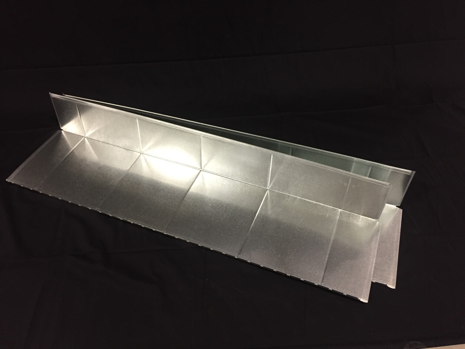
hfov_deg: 61.7
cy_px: 174
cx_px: 232
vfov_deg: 48.2
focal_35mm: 29
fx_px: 390
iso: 200
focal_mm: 4.15
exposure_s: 1/30
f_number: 2.2
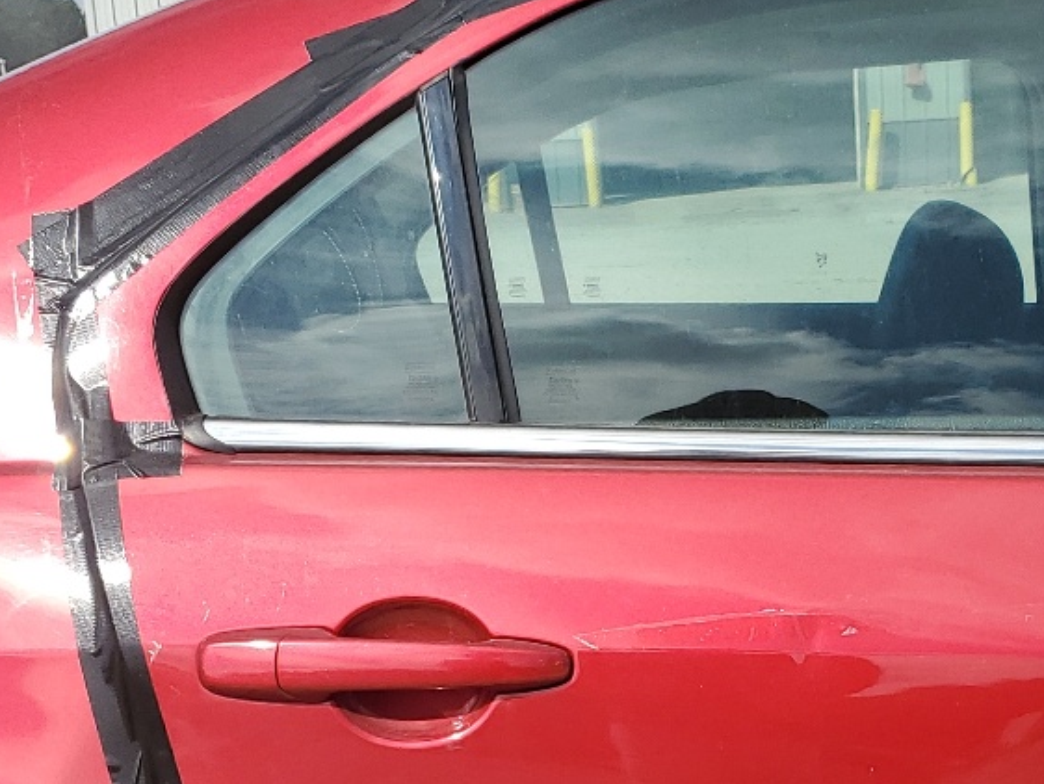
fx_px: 2233
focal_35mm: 74
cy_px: 777
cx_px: 749
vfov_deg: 19.4
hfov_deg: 26.1
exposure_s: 1/5000
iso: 50
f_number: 1.5
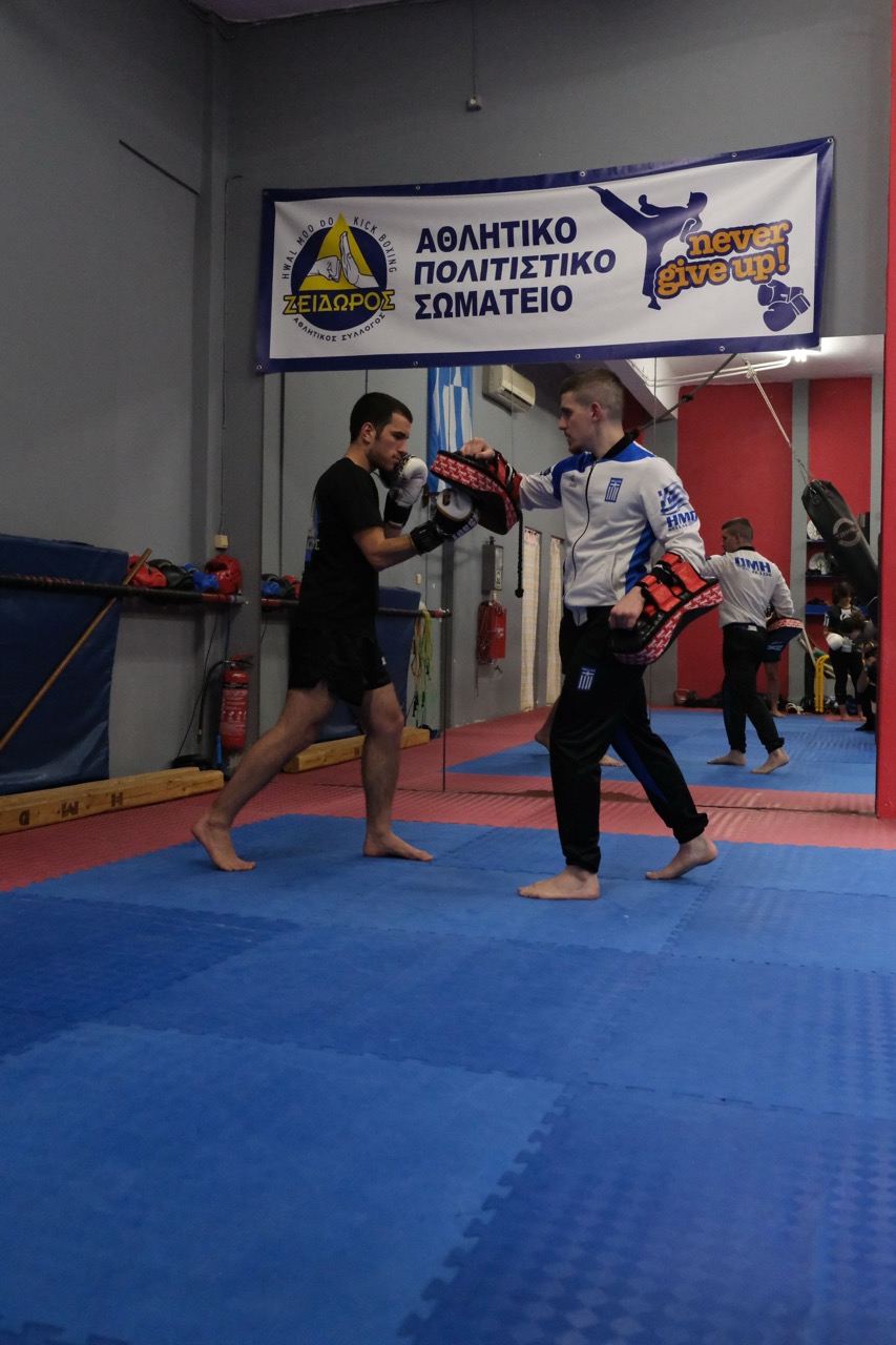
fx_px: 1232
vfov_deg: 57.2
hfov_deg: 40.0
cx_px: 448
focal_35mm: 33
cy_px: 672
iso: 8000
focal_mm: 22.3
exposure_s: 1/500
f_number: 3.2
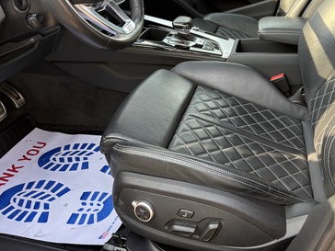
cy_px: 107
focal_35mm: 30
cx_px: 191
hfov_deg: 59.7
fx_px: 290
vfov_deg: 46.7
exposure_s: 1/219
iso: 64
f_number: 1.6
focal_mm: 5.96
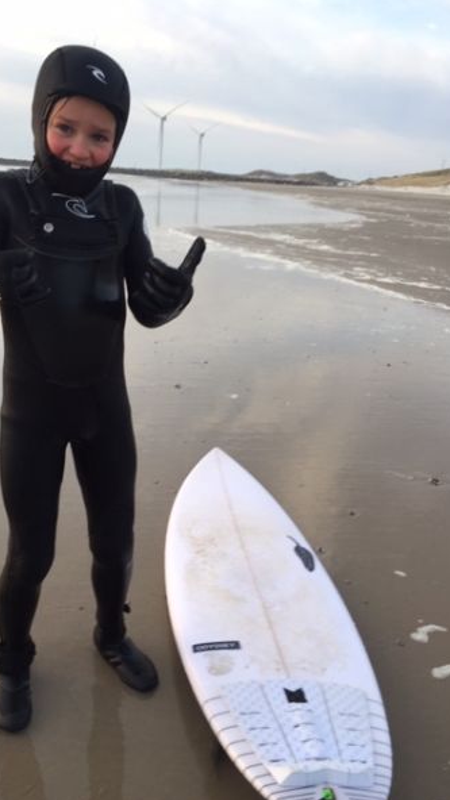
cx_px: 166
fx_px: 679
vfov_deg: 61.0
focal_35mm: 32
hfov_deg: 36.4
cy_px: 401
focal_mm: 4.15
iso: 32
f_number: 2.2
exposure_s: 1/101
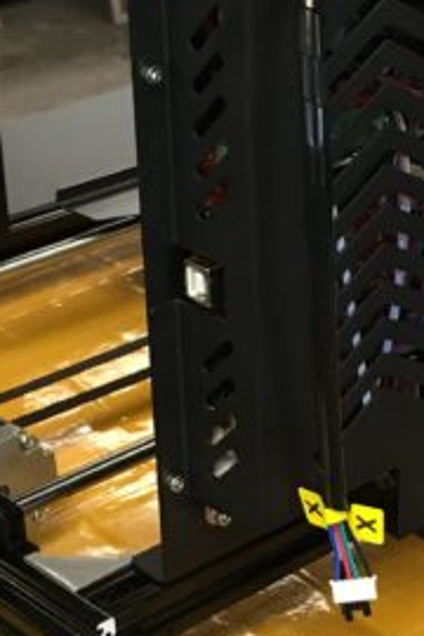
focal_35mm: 94
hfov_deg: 14.6
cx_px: 219
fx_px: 1661
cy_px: 400
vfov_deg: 21.6
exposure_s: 1/15
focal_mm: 4.15
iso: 50
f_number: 2.2
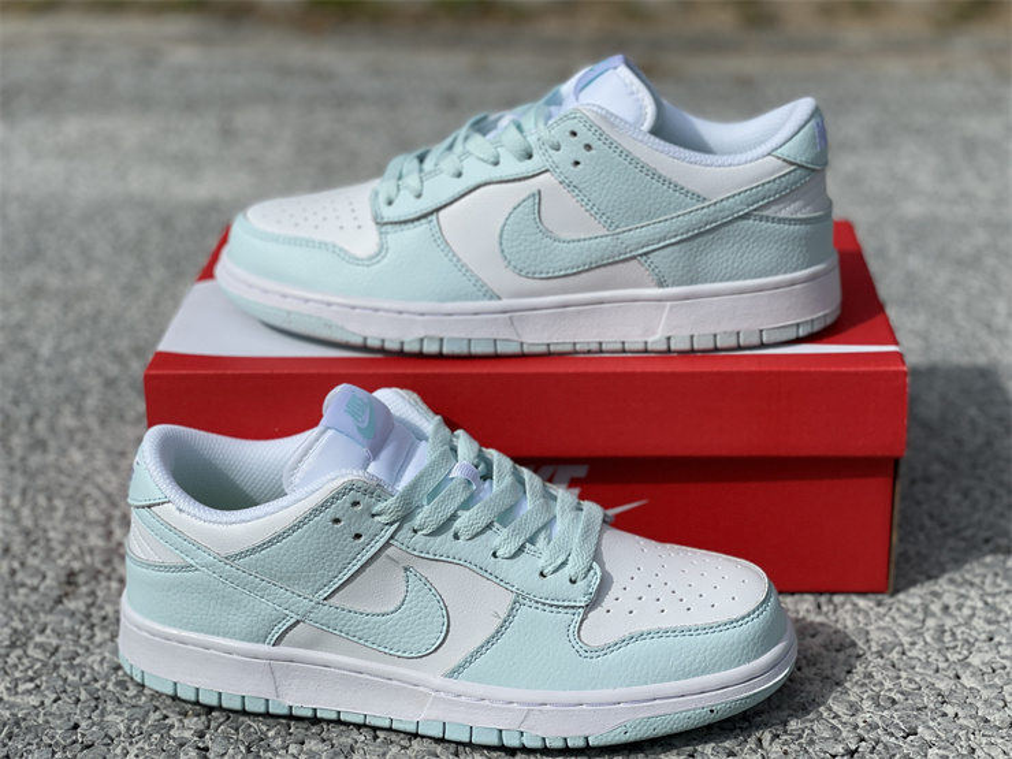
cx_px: 506
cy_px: 380
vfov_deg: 22.9
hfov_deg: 30.3
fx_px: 1871
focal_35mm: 64
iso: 32
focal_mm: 7.5
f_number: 2.2
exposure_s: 1/4386
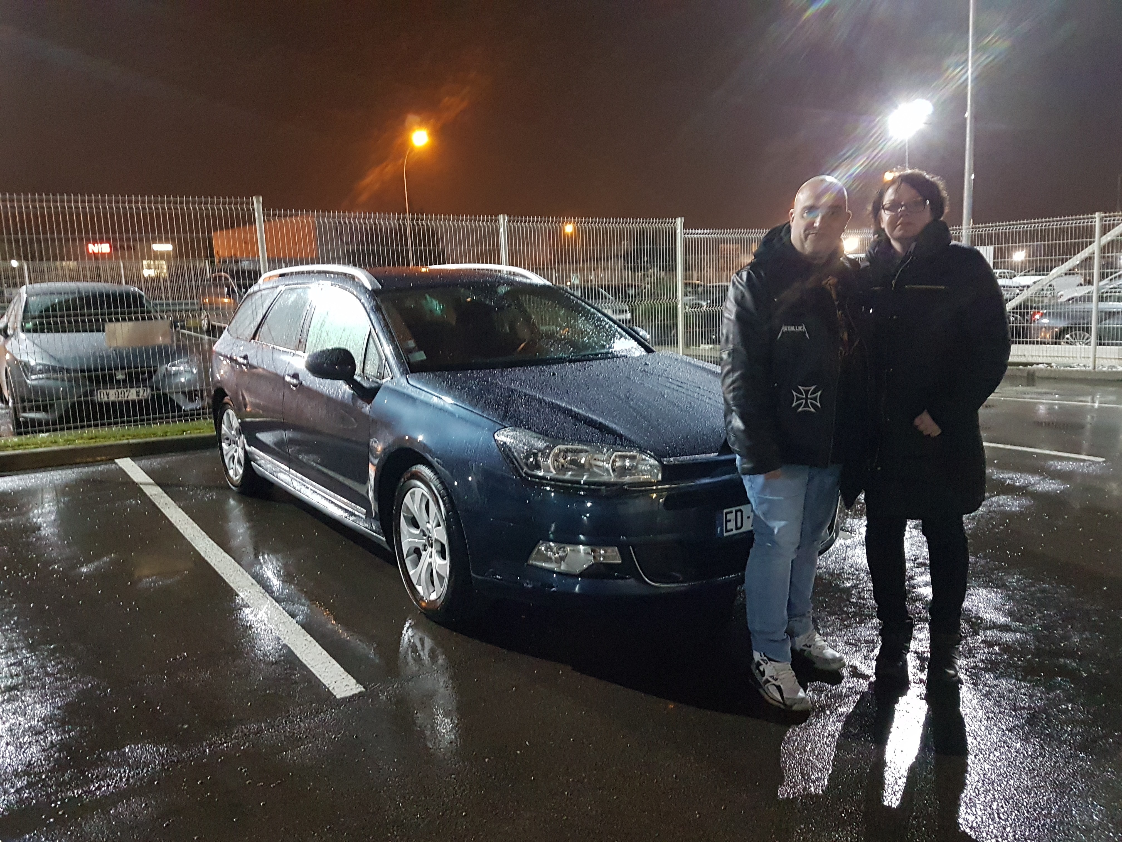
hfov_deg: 67.3
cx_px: 561
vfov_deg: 53.1
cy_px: 421
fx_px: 843
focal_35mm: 26
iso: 500
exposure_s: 1/10
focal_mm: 4.2
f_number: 1.7
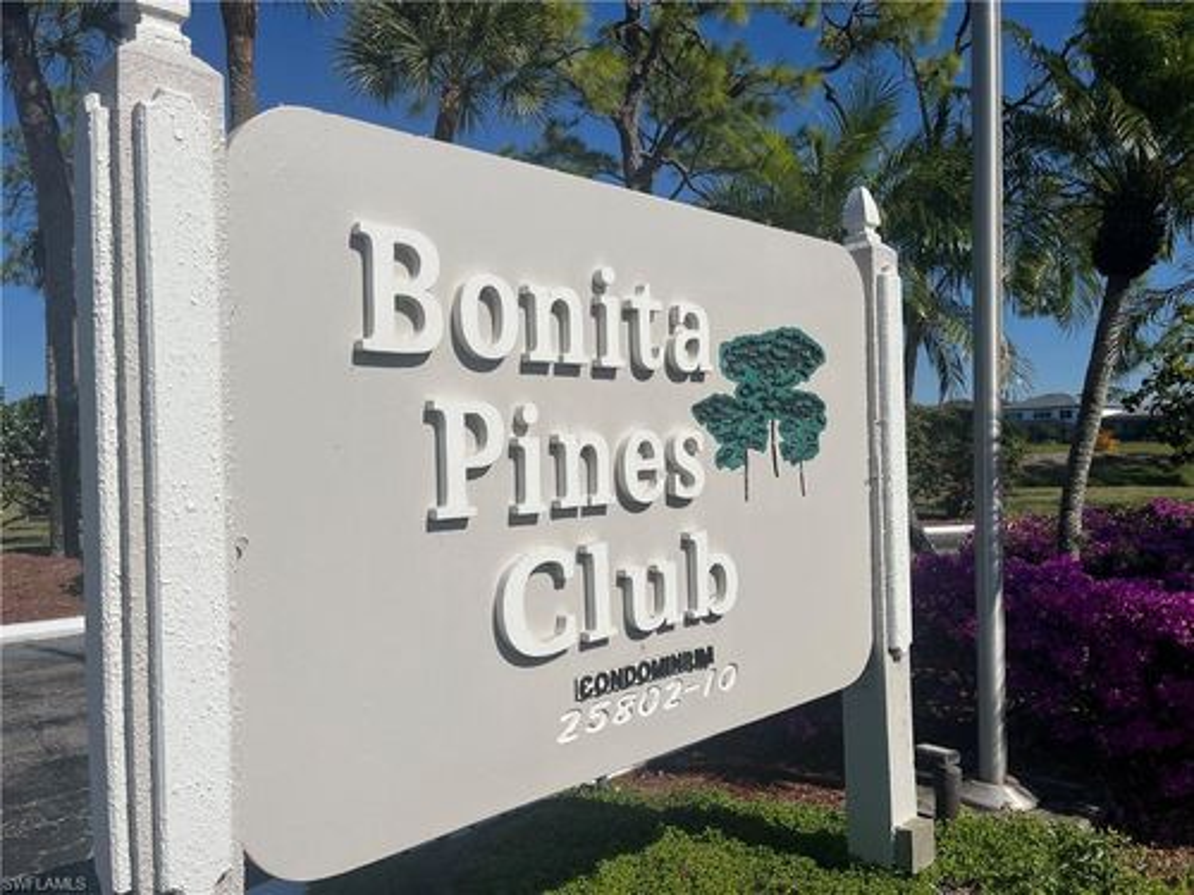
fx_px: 897
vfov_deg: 53.1
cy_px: 448
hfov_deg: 67.3
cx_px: 597
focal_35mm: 26
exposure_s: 1/11905
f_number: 1.6
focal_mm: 5.1
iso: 50
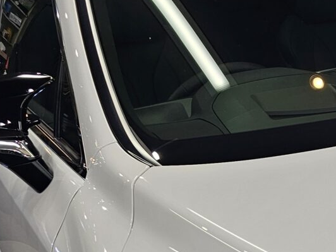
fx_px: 806
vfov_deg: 17.7
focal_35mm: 83
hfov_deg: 20.2
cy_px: 174
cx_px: 506
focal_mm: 6.3
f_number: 1.7
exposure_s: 1/100
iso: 40
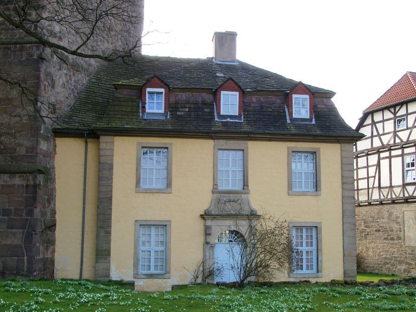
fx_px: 481
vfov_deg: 36.0
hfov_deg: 46.8
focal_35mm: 40
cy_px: 156
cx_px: 208
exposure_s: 1/143
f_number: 4
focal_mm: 8.4
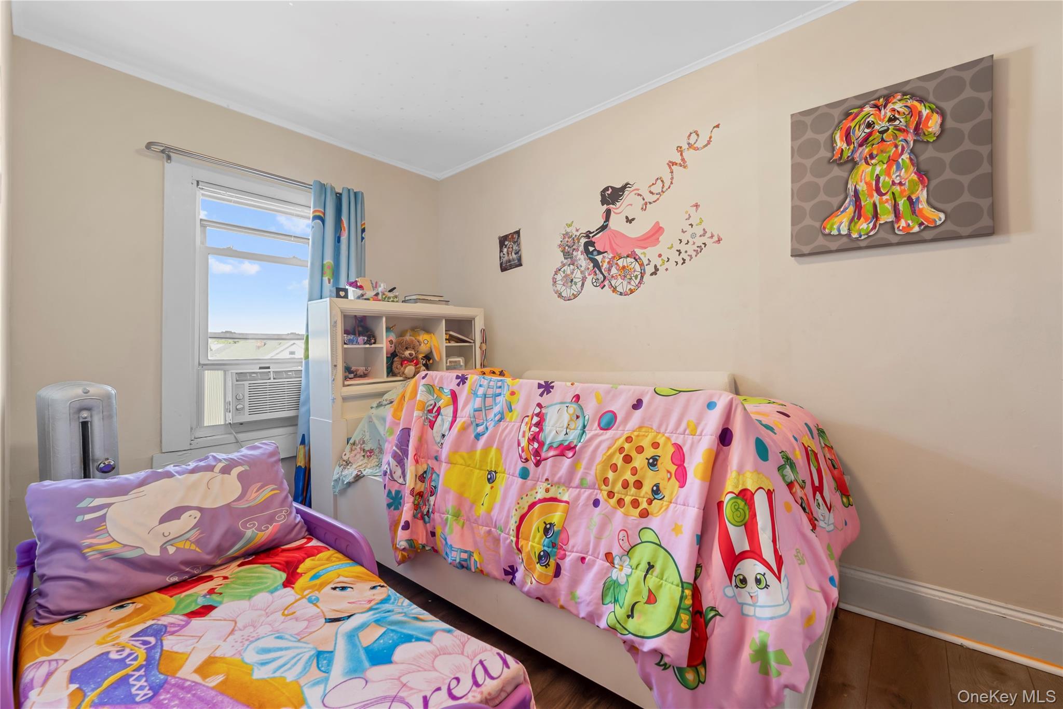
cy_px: 354
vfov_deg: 81.2
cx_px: 532
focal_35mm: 14
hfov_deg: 104.3
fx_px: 413
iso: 200
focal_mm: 14
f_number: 8
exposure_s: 1/3
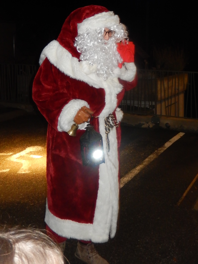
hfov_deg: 44.2
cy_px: 132
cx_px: 99
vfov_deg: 56.8
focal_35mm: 32
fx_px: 244
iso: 450
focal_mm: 5.7
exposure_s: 1/30
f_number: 3.8
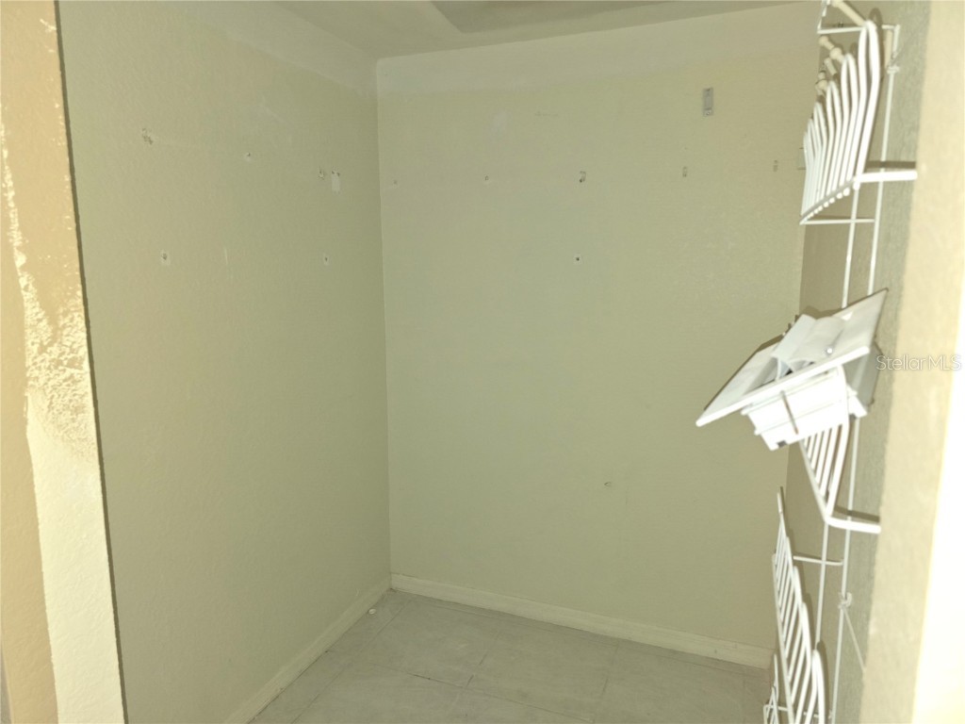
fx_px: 641
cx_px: 482
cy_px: 362
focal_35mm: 23
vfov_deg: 58.9
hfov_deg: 73.9
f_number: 1.7
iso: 500
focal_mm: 6.3
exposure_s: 1/12
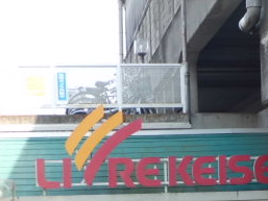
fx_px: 906
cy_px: 217
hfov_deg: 16.7
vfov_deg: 12.5
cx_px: 203
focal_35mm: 117
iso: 100
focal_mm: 8.3
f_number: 3.4
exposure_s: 1/250
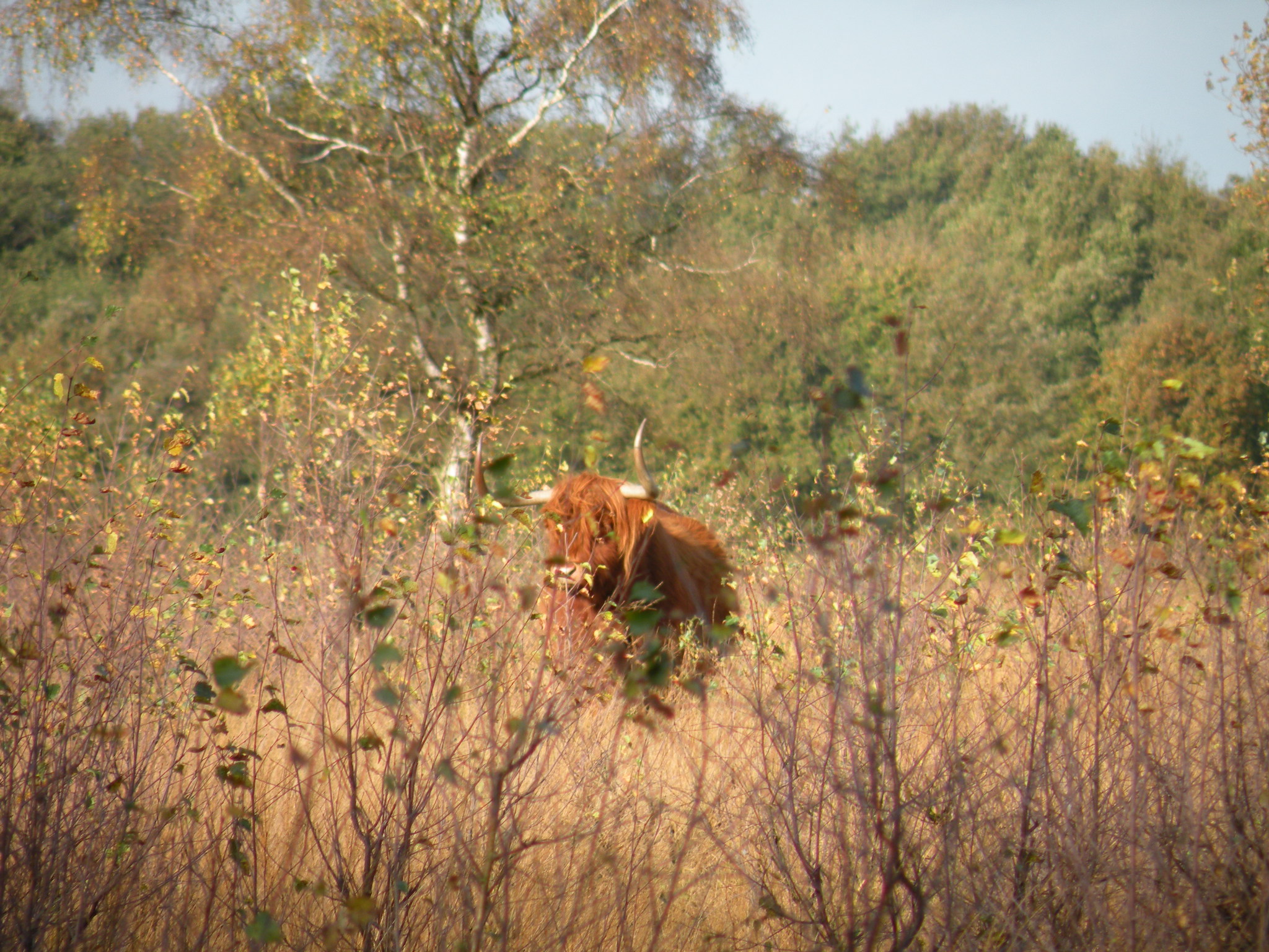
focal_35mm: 486
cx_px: 634
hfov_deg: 4.1
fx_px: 17816
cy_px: 476
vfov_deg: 3.1
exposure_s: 1/245
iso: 64
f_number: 4.5
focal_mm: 84.2
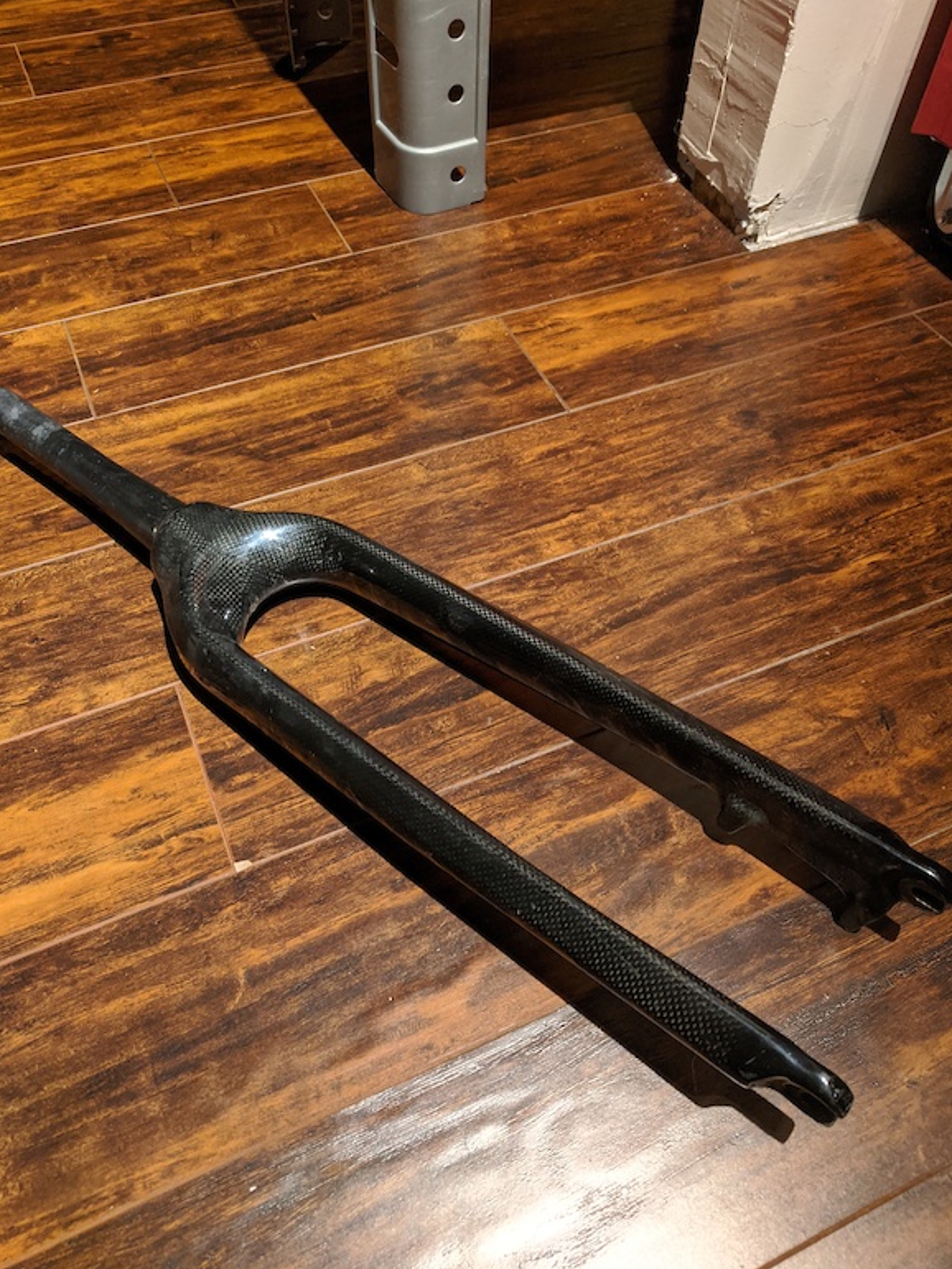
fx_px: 990
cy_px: 618
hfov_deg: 51.4
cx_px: 471
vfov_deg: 65.3
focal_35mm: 27
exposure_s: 1/30
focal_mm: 4.67
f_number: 2
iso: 655
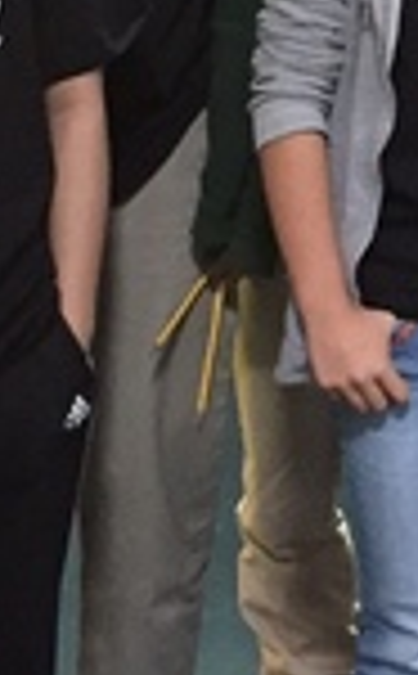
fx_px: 2713
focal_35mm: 148
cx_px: 778
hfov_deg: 8.4
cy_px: -94
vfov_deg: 13.8
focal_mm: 4.15
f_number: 2.2
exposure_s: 1/20
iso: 250
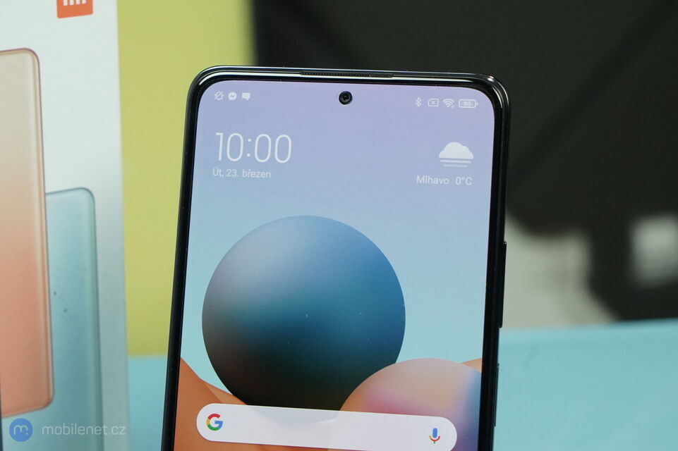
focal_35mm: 70
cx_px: 339
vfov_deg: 19.4
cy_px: 226
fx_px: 1318
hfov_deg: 28.9
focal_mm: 70
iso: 4000
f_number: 9
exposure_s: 1/200
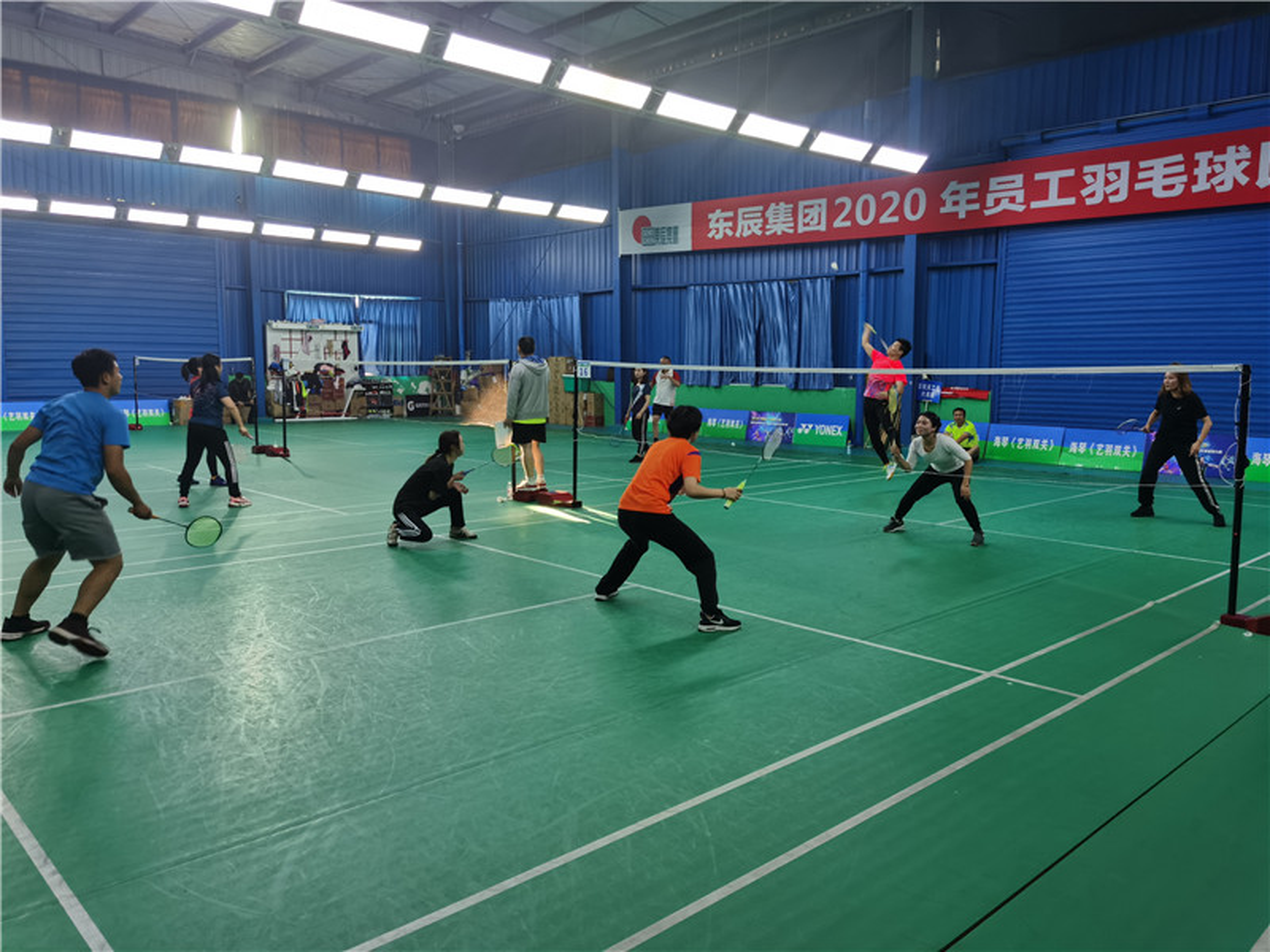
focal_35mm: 27
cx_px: 635
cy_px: 476
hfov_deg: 65.3
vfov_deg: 51.4
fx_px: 991
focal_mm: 5.56
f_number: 1.6
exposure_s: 1/100
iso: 160
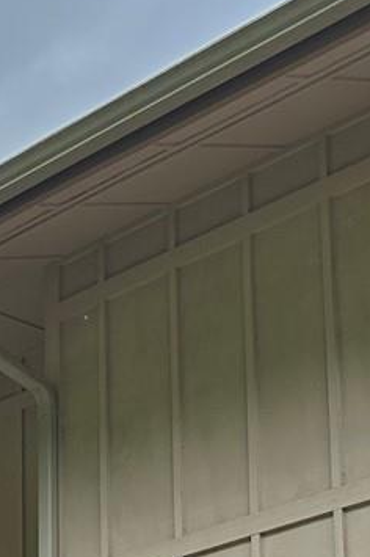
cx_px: -279
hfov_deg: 10.6
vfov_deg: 15.8
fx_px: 1884
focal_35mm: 122
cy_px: 767
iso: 50
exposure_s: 1/1698
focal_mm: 5.7
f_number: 1.5
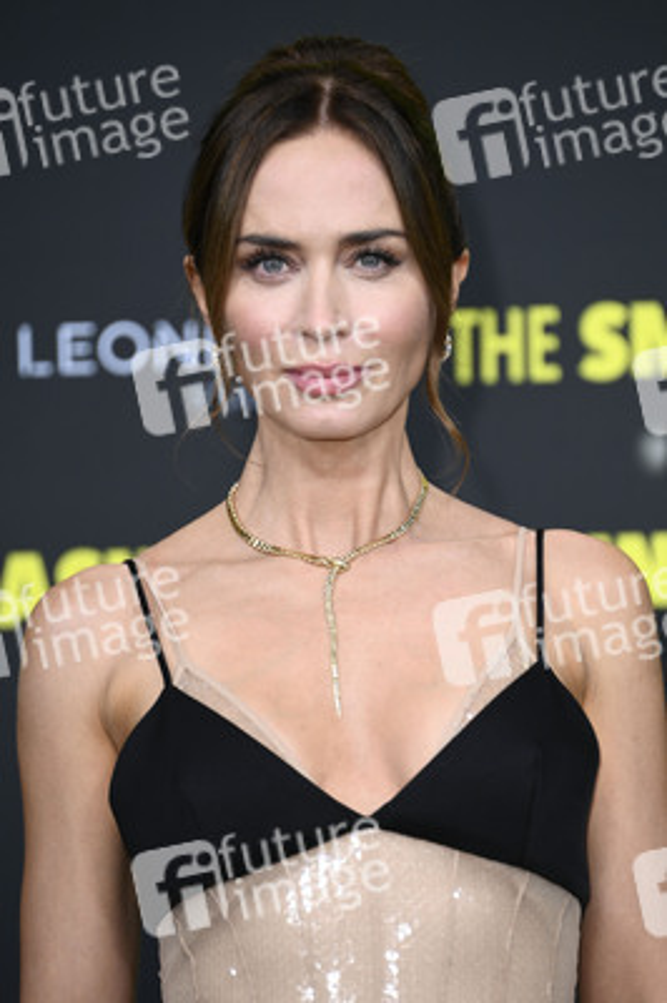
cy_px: 502
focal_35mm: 300
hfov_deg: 4.6
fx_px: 8351
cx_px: 334
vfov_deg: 6.9
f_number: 5.6
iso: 1000
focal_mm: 300
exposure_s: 1/250
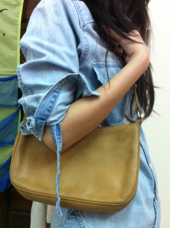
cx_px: 88
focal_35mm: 41
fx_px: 269
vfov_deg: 45.7
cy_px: 130
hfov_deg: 35.1
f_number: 2.8
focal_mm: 3.85
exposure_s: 1/17
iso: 320
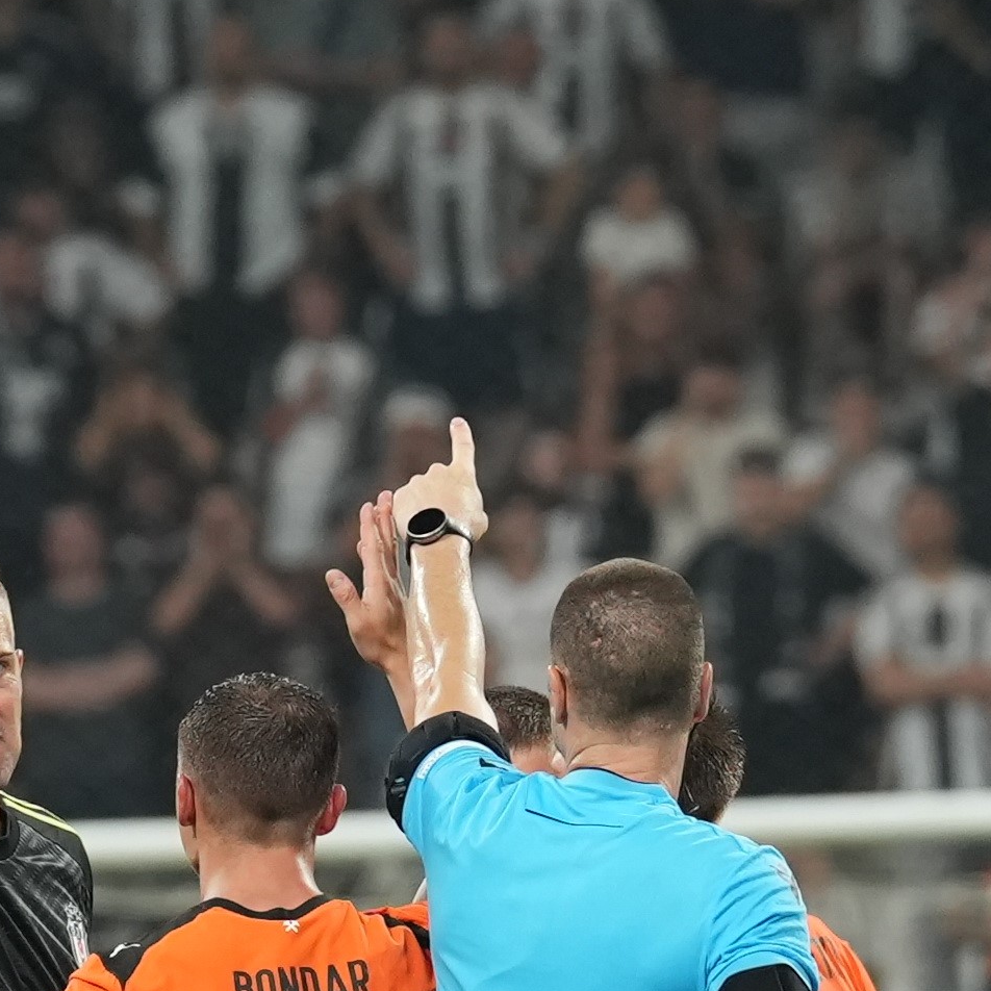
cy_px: 1301
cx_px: 392
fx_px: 39968
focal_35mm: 1234
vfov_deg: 1.4
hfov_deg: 1.4
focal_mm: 200
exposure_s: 1/1250
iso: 2000
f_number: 3.5
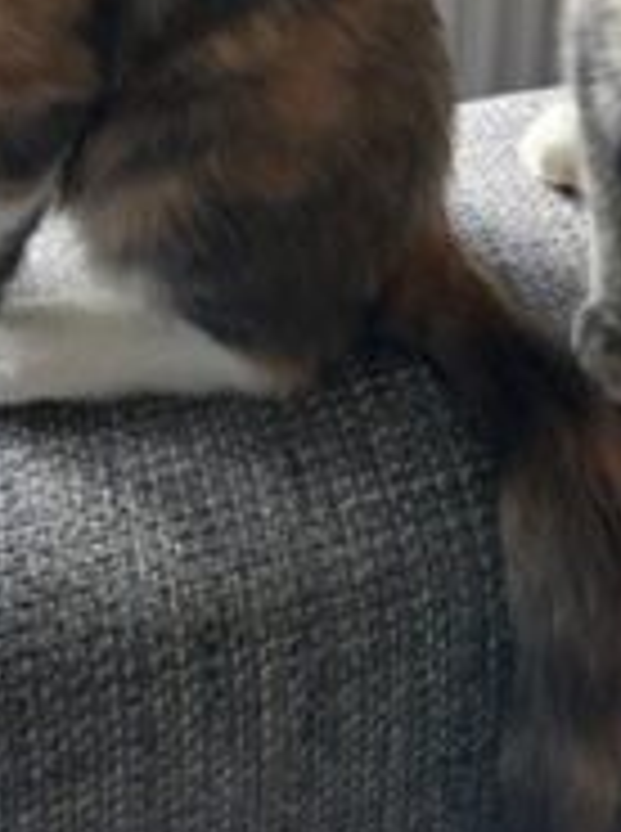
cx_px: 245
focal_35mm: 65
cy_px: -247
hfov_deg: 22.5
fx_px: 1560
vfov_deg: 25.7
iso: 64
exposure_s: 1/160
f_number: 1.78
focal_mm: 6.86
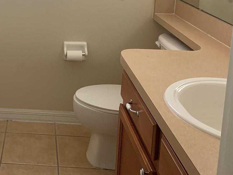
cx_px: 11
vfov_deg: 26.0
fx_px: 357
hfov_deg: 33.7
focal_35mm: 53
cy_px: -3
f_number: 1.8
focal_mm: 4.25
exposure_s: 1/102
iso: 100
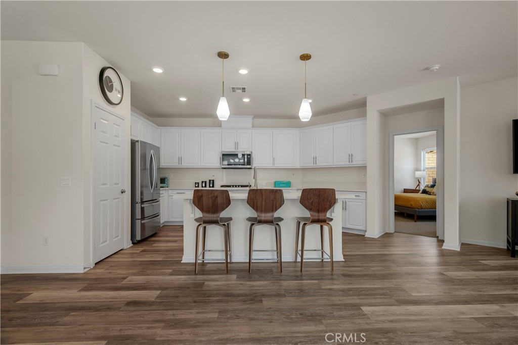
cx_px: 259
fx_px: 230
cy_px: 172
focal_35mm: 16
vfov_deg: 73.8
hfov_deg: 96.7
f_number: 5.6
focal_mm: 16
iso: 400
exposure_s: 1/13
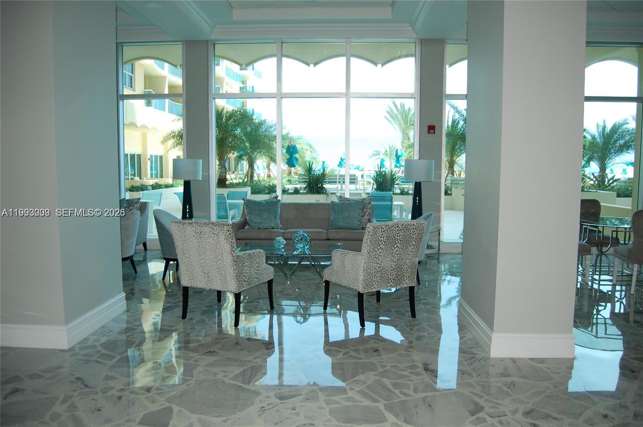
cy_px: 214
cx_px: 322
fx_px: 482
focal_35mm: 27
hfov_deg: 67.4
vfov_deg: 47.8
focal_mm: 18
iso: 400
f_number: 3.5
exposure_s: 1/320
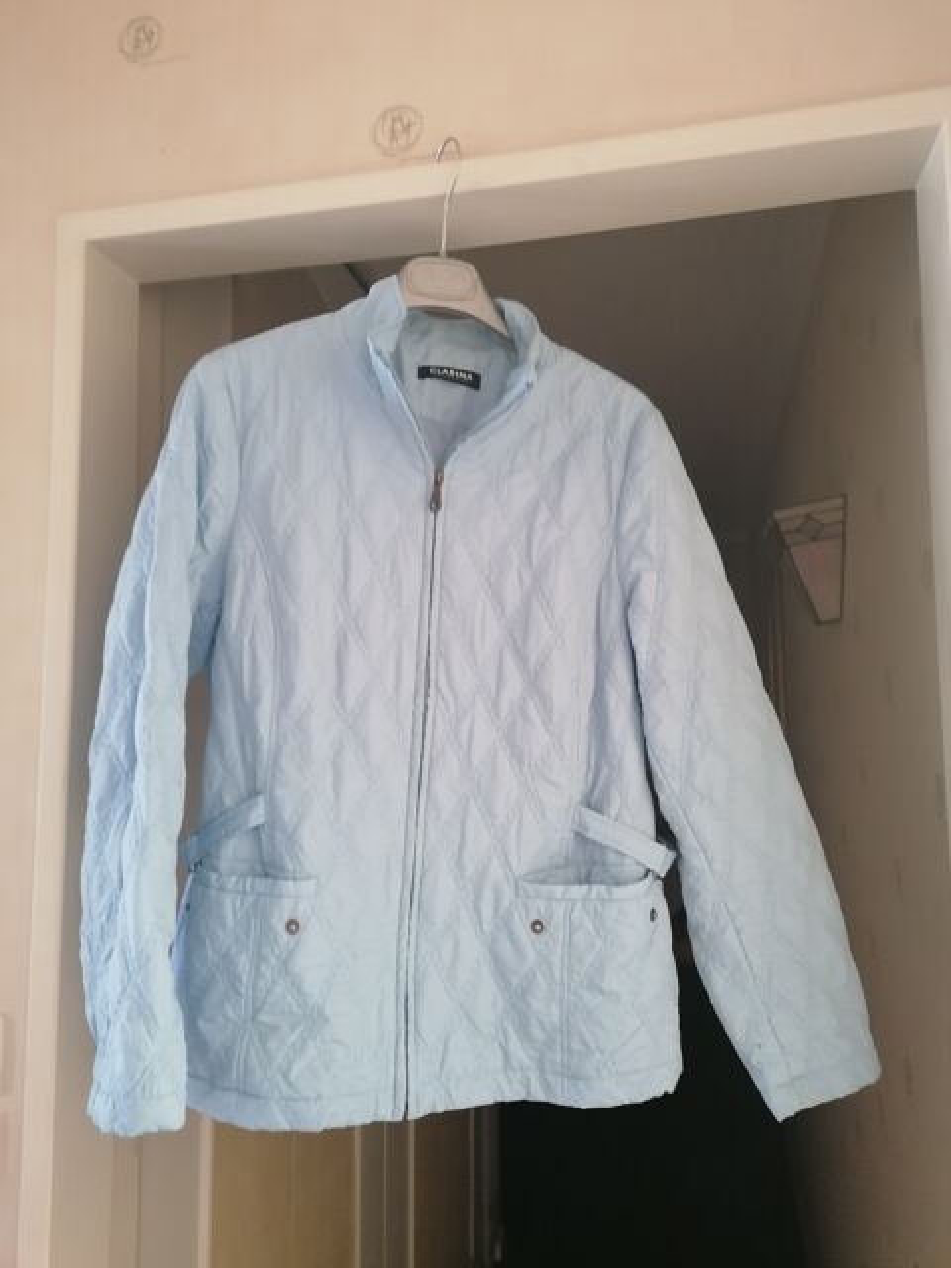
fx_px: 989
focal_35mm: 27
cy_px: 634
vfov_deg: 65.3
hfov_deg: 51.4
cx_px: 476
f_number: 1.8
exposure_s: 1/20
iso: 640
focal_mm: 4.75
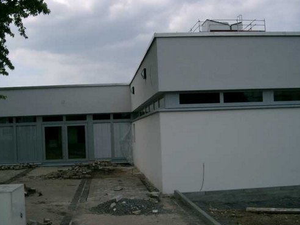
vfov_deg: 32.1
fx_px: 390
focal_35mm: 45
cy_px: 134
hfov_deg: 41.9
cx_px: 125
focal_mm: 7.6
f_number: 5
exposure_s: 1/1000
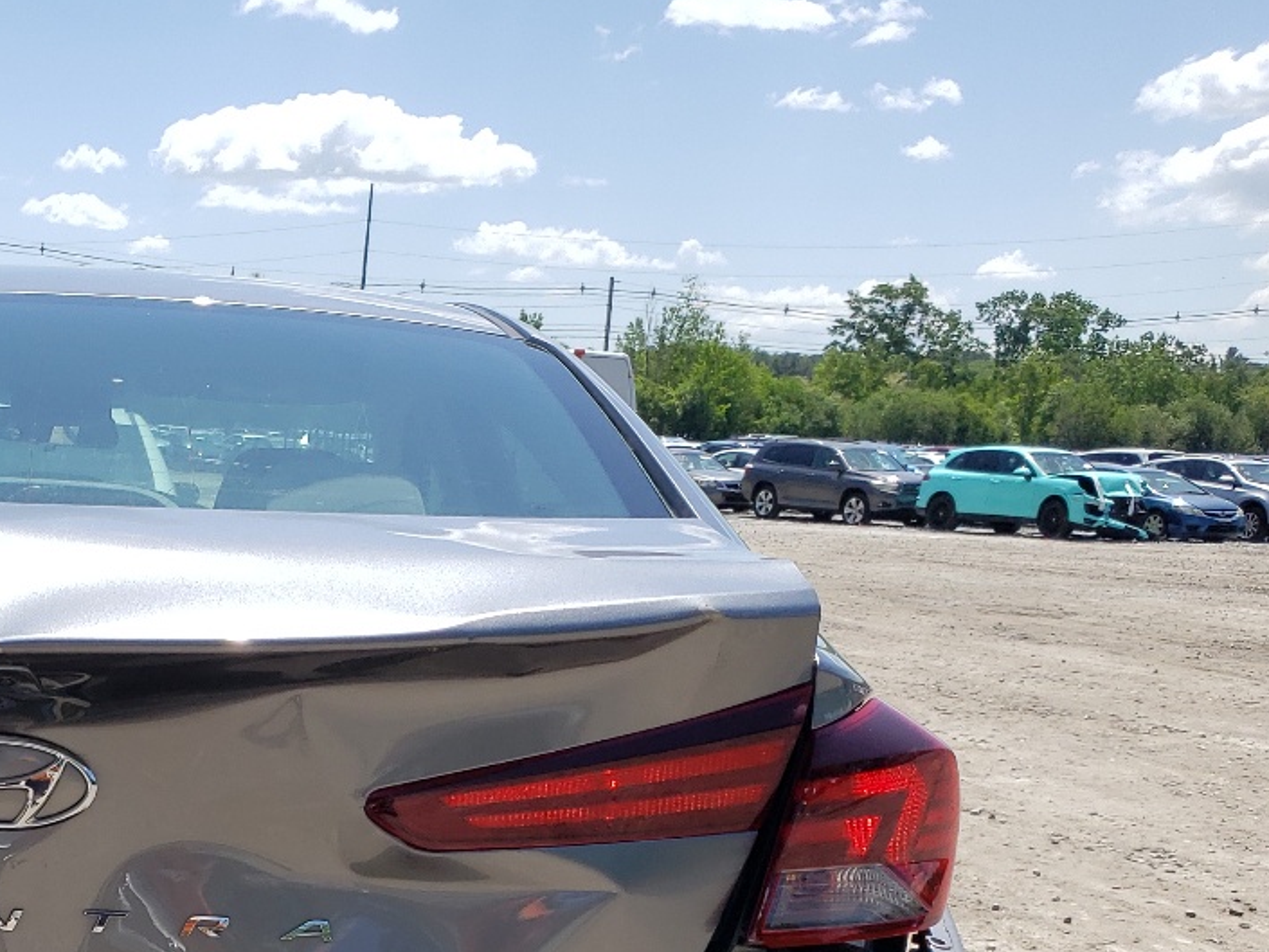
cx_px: -16
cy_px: 999
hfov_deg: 30.3
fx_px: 2163
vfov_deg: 23.5
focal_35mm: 59
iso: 50
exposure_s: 1/3333
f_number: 1.5
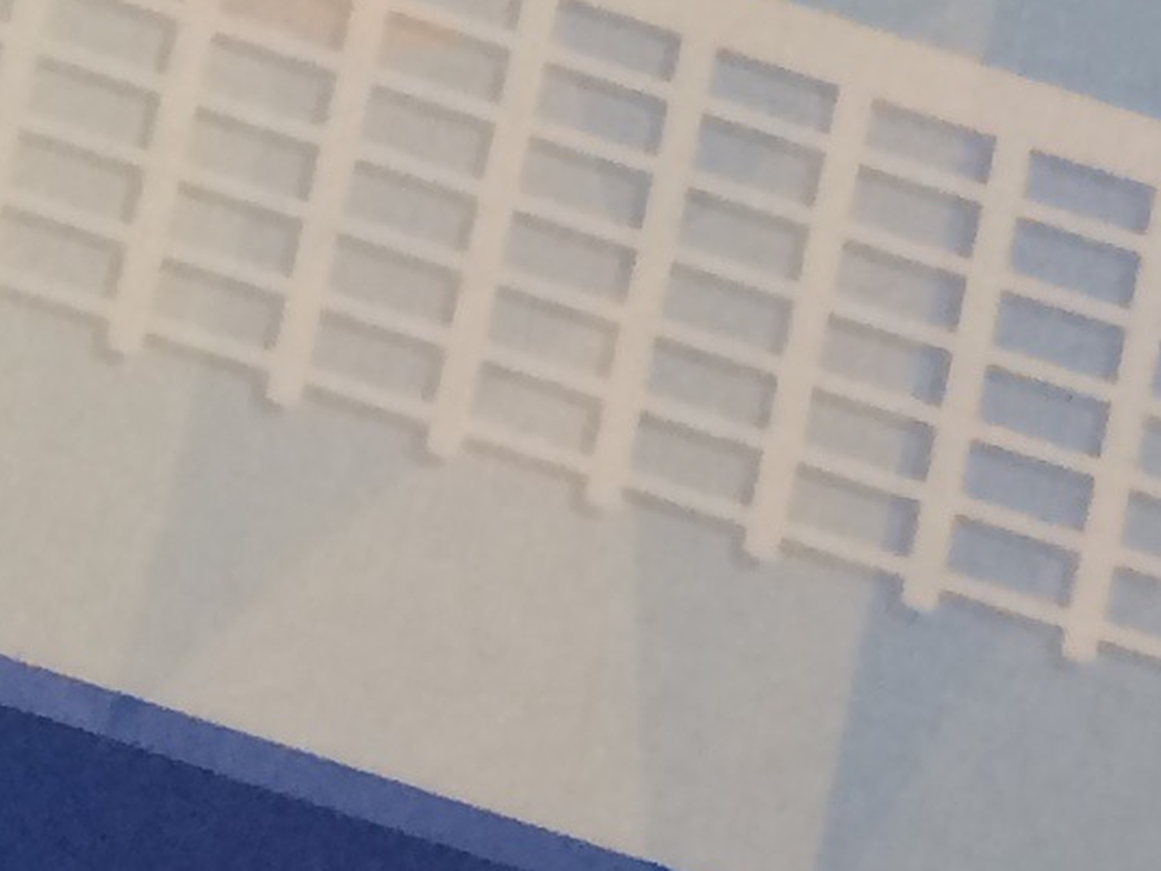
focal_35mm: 177
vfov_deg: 8.1
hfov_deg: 10.1
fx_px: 5935
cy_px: -623
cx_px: -1369
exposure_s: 1/30
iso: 40
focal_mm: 4.15
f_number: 2.2
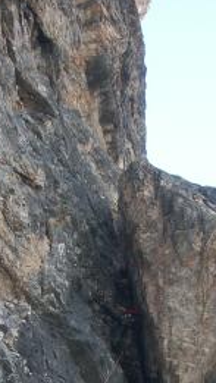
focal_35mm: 99
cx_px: 100
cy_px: 361
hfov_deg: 12.2
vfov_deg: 21.0
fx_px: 1007
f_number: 3.5
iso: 50
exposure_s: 1/100
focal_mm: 7.7
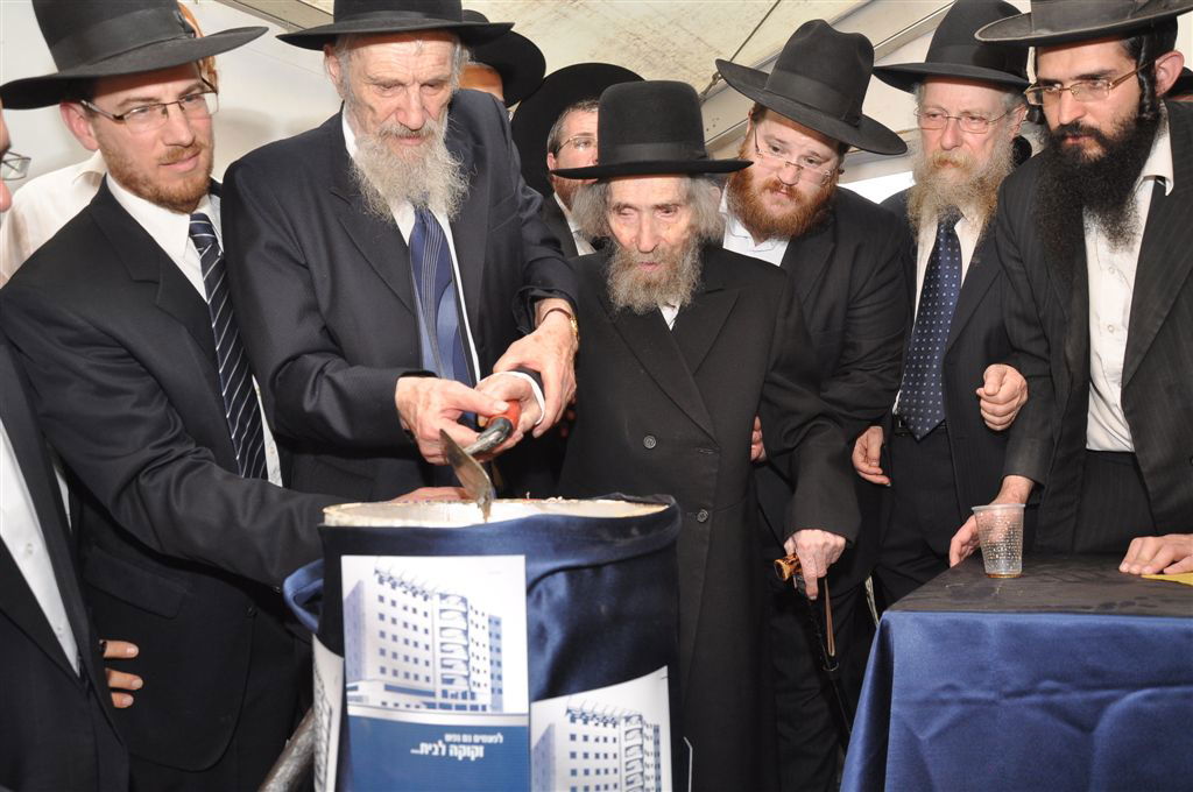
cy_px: 396
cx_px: 596
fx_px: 894
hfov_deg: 67.4
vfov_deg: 47.8
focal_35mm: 27
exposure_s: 1/60
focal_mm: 18
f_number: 6.3
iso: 500
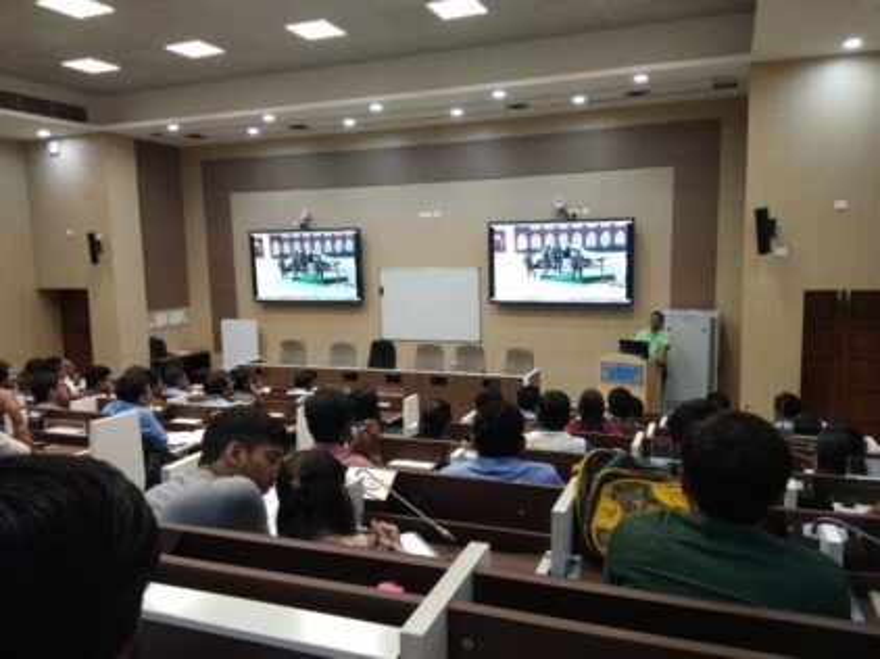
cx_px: 440
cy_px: 330
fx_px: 737
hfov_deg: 61.7
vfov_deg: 48.2
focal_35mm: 29
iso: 326
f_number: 2
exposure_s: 1/33.3
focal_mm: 3.55
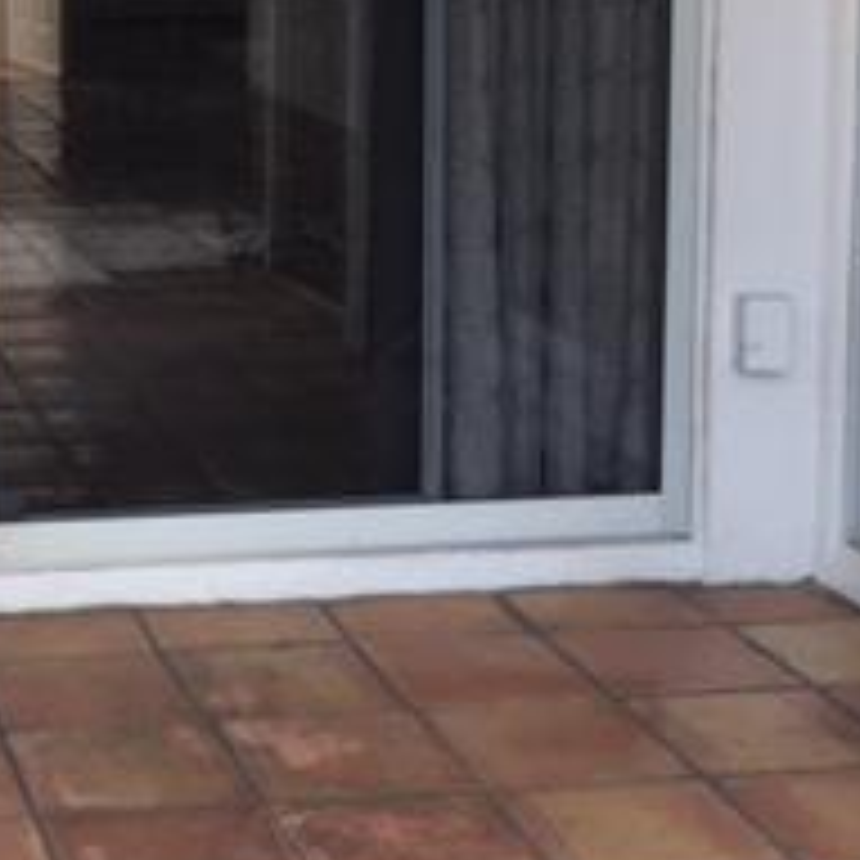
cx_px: -54
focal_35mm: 86
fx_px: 2417
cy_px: 126
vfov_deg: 19.9
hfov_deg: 19.4
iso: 40
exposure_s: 1/30
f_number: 2.2
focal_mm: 4.15
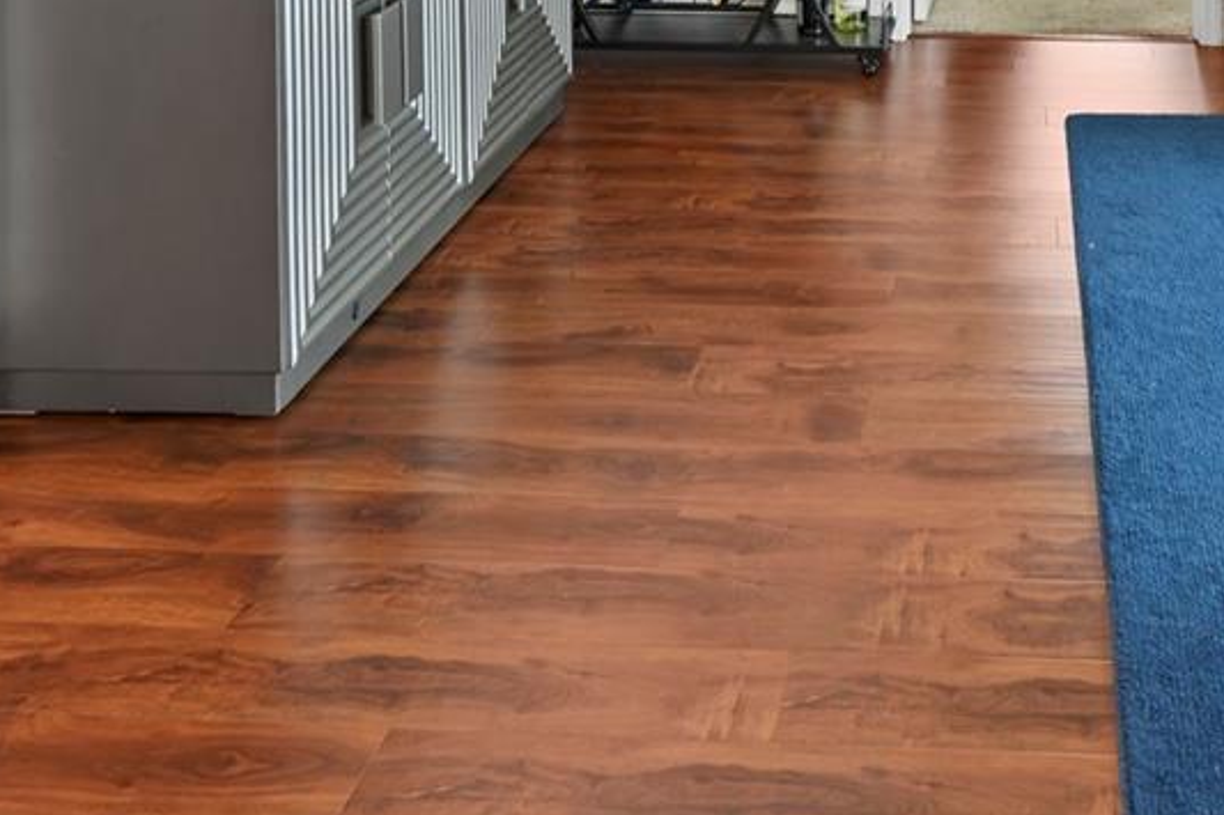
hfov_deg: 42.1
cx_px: 935
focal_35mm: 45
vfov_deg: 24.5
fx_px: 1529
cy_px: -342
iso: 160
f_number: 4
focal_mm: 10
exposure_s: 1/4
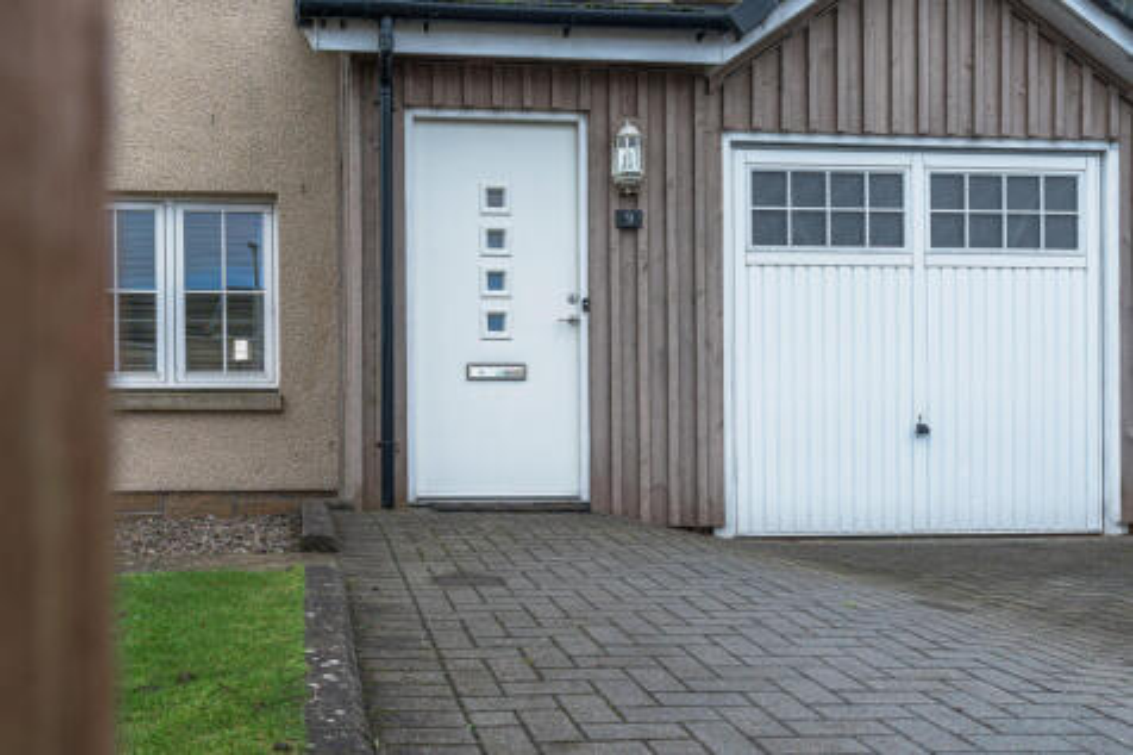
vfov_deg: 37.8
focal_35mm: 35
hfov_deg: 54.5
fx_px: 1101
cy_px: 378
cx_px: 566
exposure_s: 1/320
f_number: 8
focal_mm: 35
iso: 400
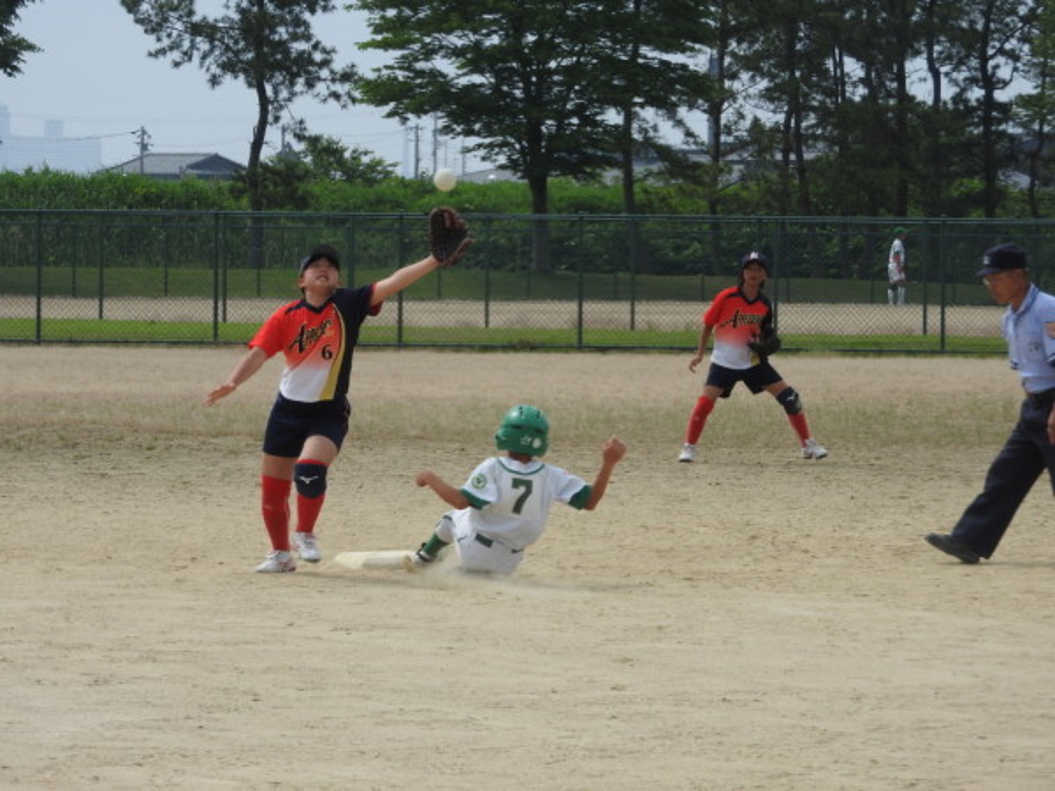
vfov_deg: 6.8
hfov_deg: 9.0
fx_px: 6705
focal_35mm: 220
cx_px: 528
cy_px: 396
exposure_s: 1/800
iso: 100
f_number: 5.3
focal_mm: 39.4
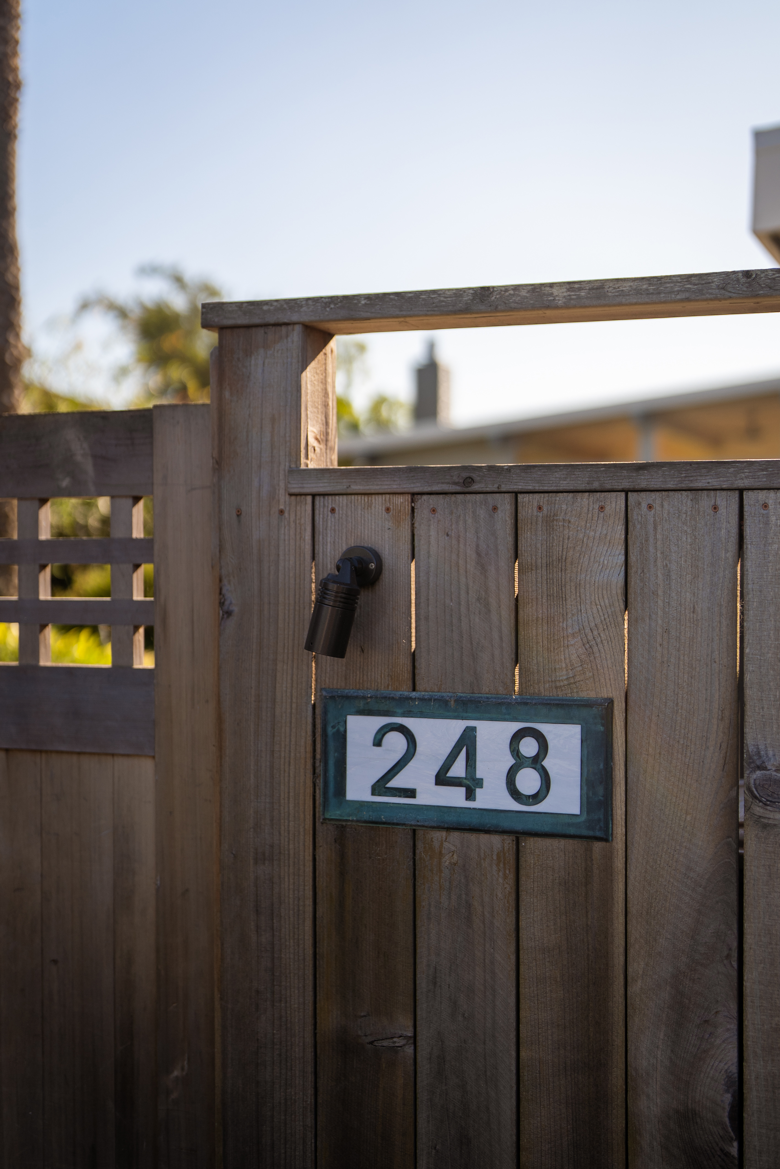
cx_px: 390
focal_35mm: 50
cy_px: 584
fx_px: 1623
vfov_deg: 39.6
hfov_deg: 27.0
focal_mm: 50
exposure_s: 1/4000
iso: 80
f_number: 1.6
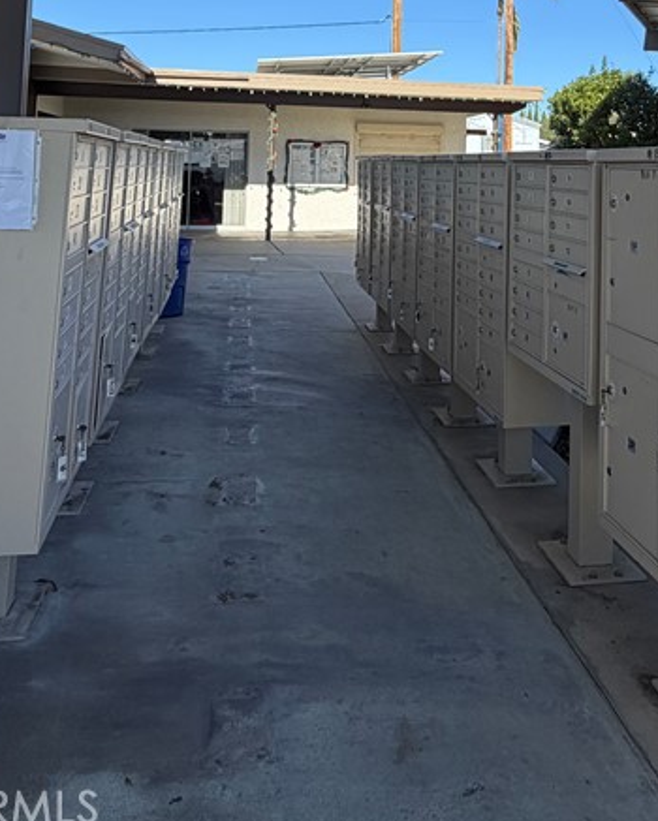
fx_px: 778
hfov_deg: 45.6
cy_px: 113
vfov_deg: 50.6
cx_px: 393
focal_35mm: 32
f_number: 2.2
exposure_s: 1/694
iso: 40
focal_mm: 2.22
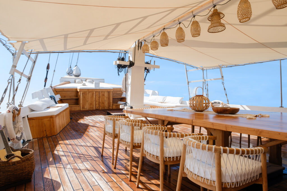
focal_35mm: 24
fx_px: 191
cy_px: 96
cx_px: 144
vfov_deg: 53.1
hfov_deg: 73.7
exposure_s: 1/60
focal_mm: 16
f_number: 13
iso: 160
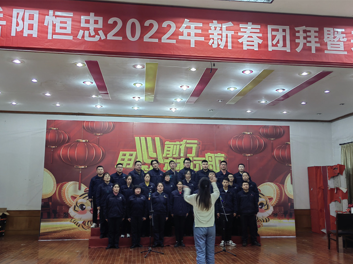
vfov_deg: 42.9
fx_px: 336
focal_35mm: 33
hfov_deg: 55.4
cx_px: 178
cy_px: 136
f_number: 1.9
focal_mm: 5.52
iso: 125
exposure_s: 1/33.3
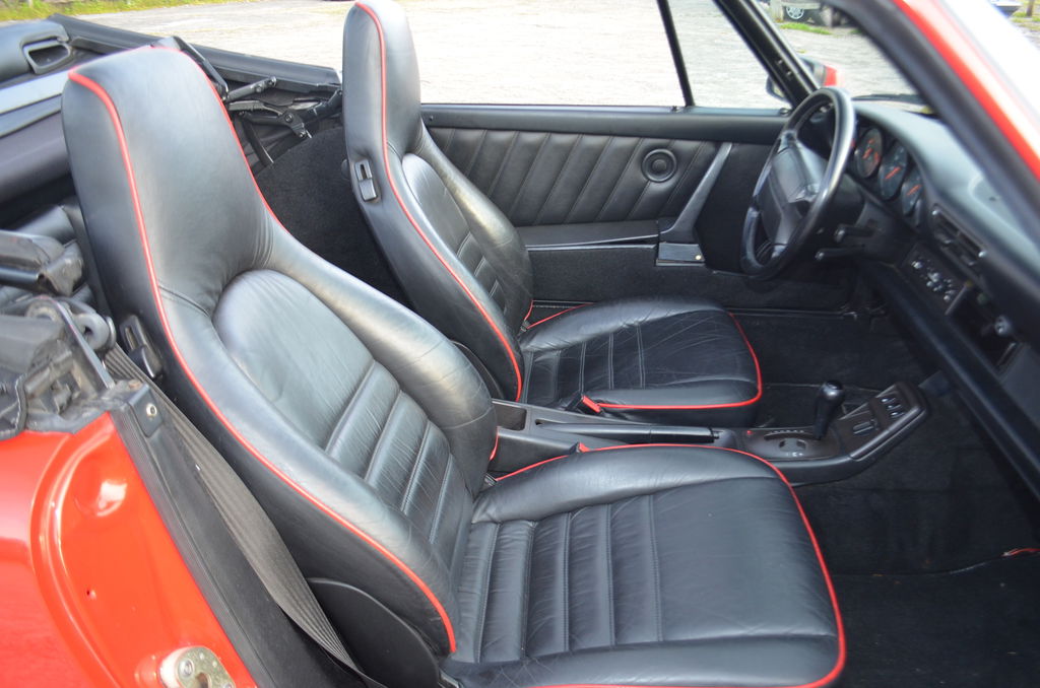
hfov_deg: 67.5
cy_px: 344
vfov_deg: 47.7
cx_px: 520
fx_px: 778
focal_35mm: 27
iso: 560
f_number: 3.5
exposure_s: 1/60
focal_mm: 18
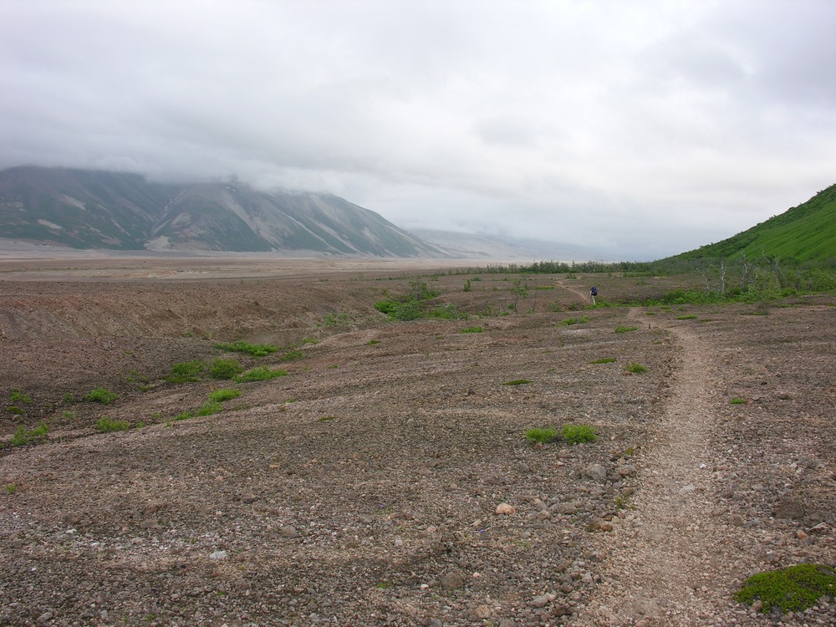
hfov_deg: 52.6
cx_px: 418
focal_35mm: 35
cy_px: 314
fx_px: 845
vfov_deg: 40.7
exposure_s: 1/130
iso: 50
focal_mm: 8.9
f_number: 4.5
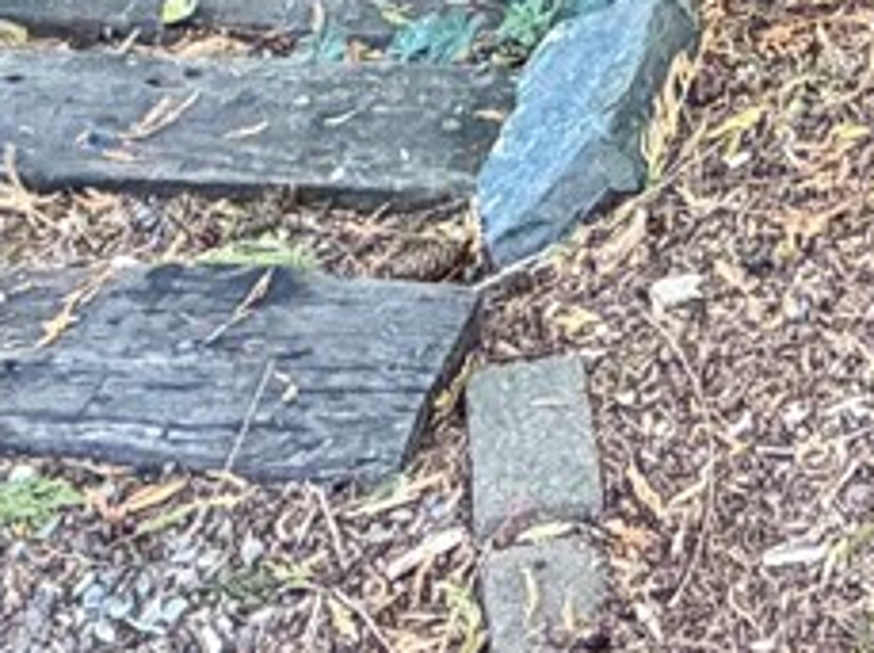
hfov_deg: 18.2
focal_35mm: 98
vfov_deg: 10.4
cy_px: -1337
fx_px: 2470
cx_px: 1237
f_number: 2.2
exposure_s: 1/121
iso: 320
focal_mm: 2.22
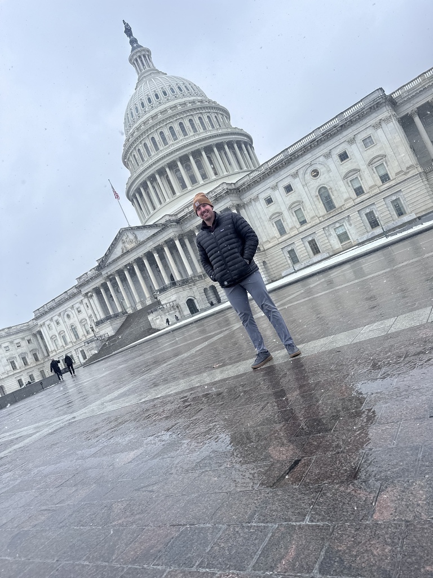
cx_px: 216
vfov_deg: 71.6
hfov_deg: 56.8
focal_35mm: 24
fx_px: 400
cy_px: 289
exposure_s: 1/2252
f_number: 1.78
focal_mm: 6.86
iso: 80
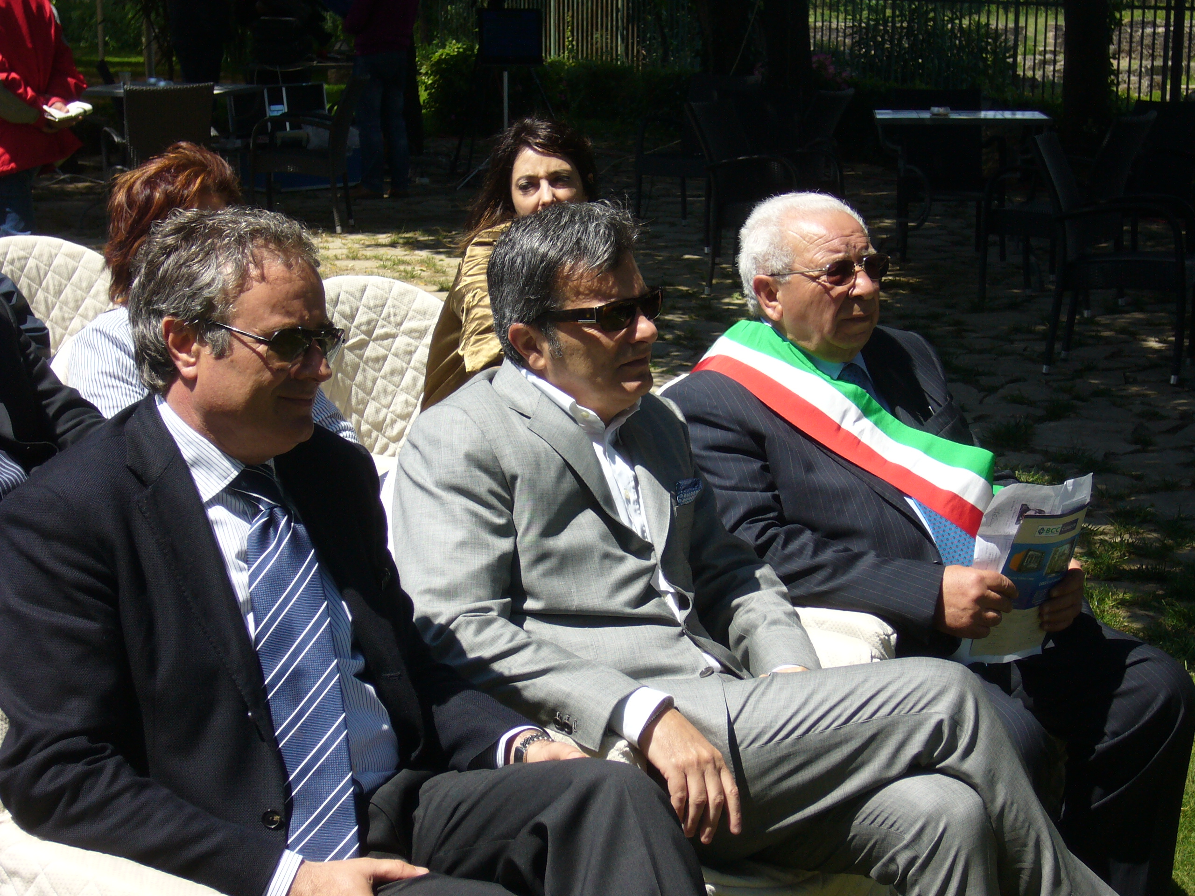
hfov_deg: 26.3
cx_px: 598
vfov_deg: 19.9
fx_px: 2555
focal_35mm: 74
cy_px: 448
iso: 80
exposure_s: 1/400
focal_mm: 12.2
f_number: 4.1
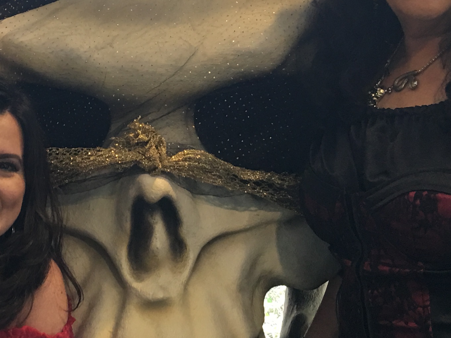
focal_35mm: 86
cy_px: 99
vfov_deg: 17.1
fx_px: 1120
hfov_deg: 22.3
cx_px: 63
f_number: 2.2
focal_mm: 4.15
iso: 40
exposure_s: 1/15
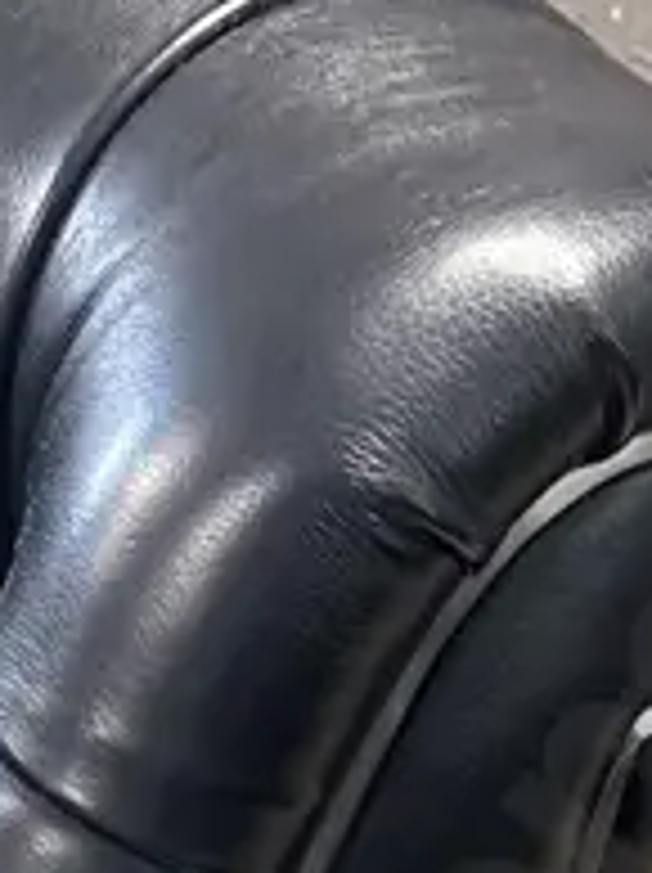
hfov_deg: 11.4
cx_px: -99
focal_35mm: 127
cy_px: 1732
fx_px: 3196
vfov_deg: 13.4
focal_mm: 6.86
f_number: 1.78
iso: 320
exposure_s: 1/50
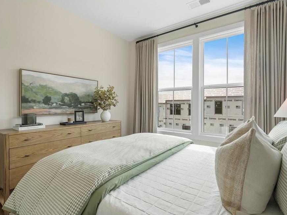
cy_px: 109
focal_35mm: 18
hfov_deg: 87.8
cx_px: 142
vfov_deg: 71.6
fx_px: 149
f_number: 7.1
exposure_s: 1/50
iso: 640
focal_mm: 16
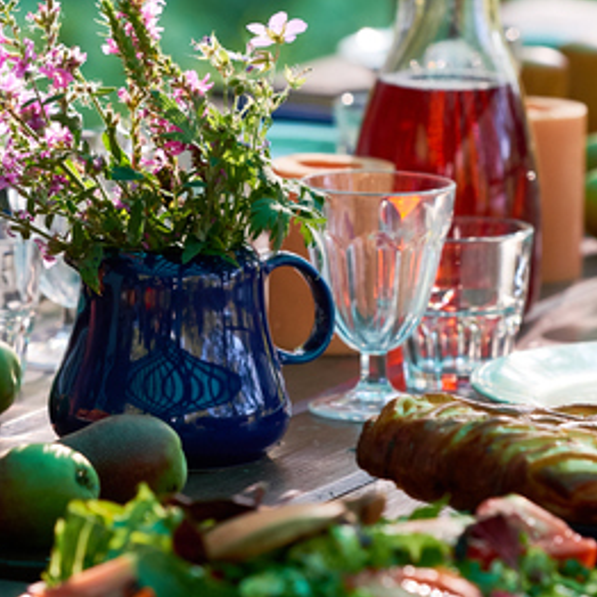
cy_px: 199
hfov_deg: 5.7
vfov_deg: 5.7
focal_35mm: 305
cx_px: 267
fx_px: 5951
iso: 800
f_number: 4.5
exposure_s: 1/320
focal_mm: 130
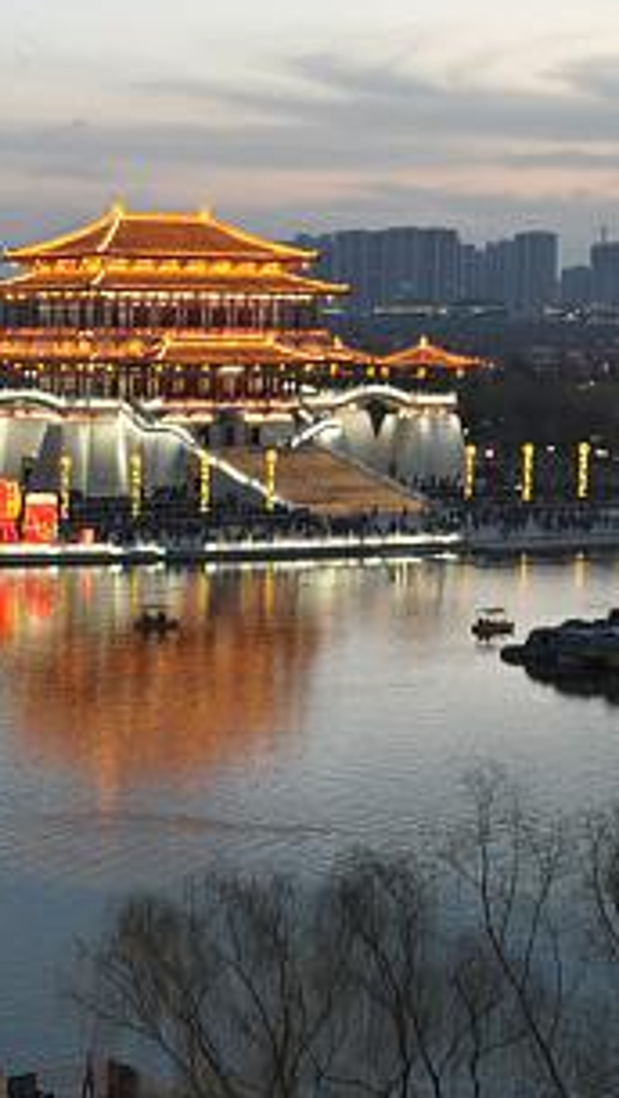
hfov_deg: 15.2
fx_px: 2155
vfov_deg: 28.6
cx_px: -295
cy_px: 598
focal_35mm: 74
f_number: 8
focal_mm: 16
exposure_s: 1/4
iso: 400
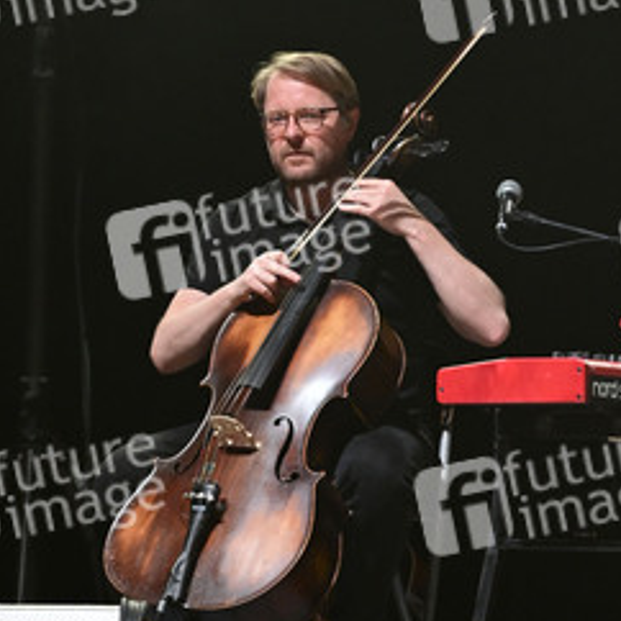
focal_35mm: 281
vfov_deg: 6.2
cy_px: 367
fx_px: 5703
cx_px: 313
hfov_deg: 6.2
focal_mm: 200
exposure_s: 1/500
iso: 4000
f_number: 2.8
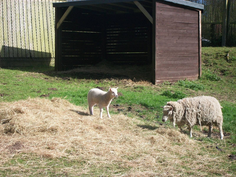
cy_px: 88
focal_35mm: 96
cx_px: 118
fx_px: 654
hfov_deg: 20.4
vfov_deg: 15.4
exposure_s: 1/500
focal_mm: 17.1
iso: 137
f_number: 5.2
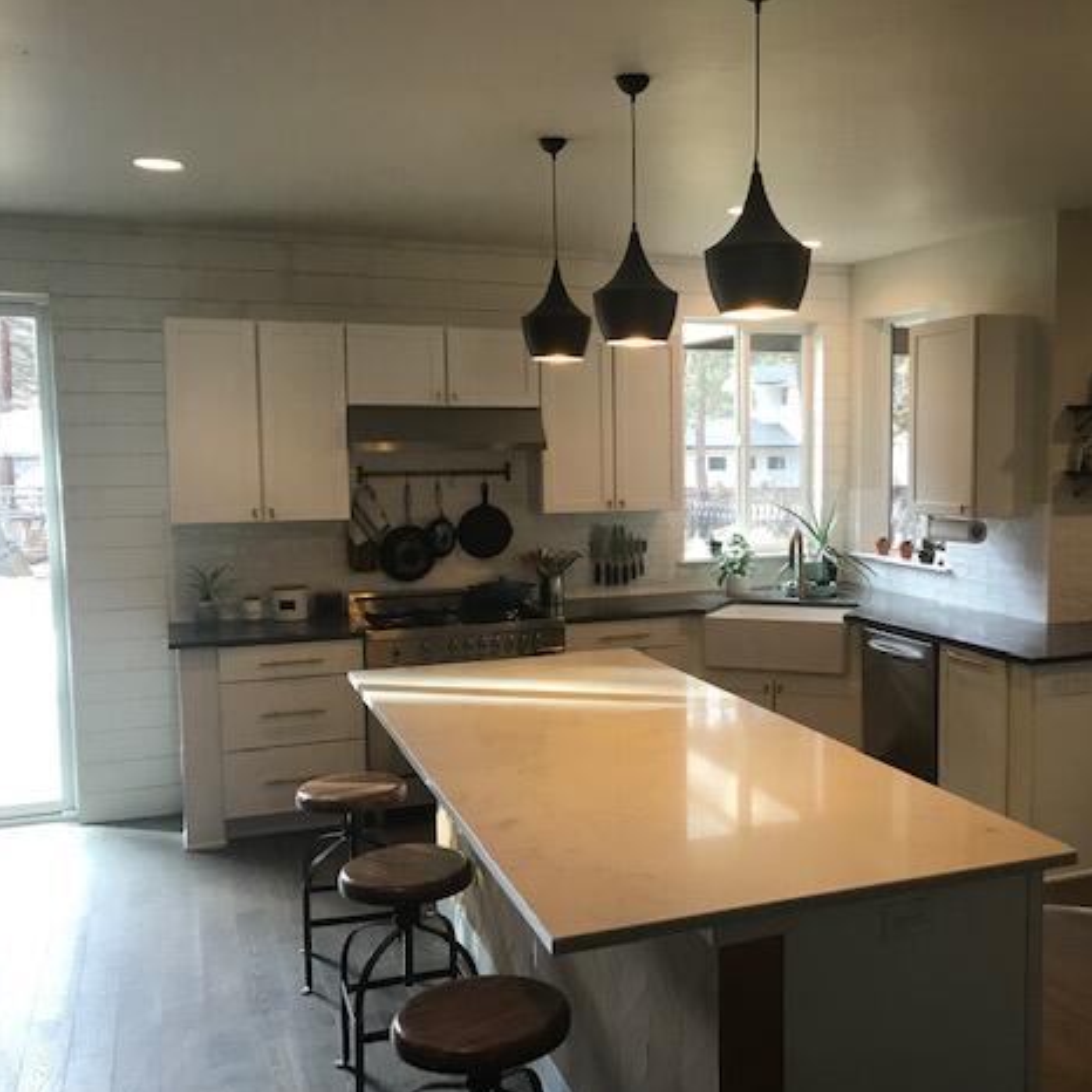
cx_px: 724
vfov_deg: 48.4
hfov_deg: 47.7
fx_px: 1213
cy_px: 560
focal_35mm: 34
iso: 25
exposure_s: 1/30
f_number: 1.8
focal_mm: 3.99
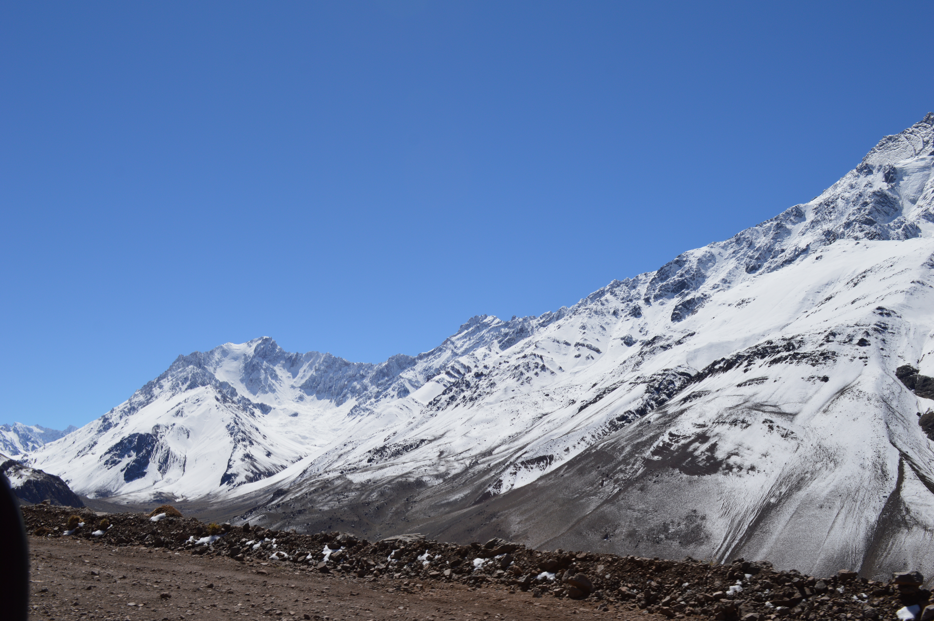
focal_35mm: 39
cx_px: 467
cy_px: 310
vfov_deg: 34.1
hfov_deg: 49.6
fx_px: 1011
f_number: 10
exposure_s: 1/400
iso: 100
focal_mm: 26
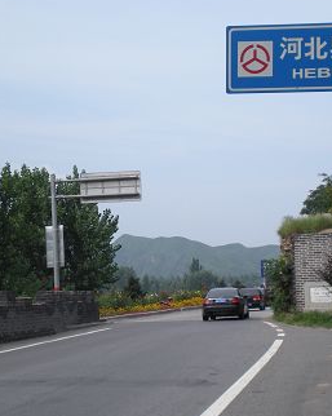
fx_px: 1045
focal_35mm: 85
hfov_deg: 18.0
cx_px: 194
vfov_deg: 22.5
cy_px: 202
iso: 64
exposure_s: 1/302
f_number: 5.6
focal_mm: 9.3
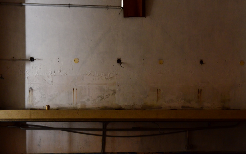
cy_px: 77
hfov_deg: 49.2
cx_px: 130
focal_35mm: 40
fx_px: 268
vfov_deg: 32.0
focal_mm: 34
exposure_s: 1/15
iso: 5000
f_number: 5
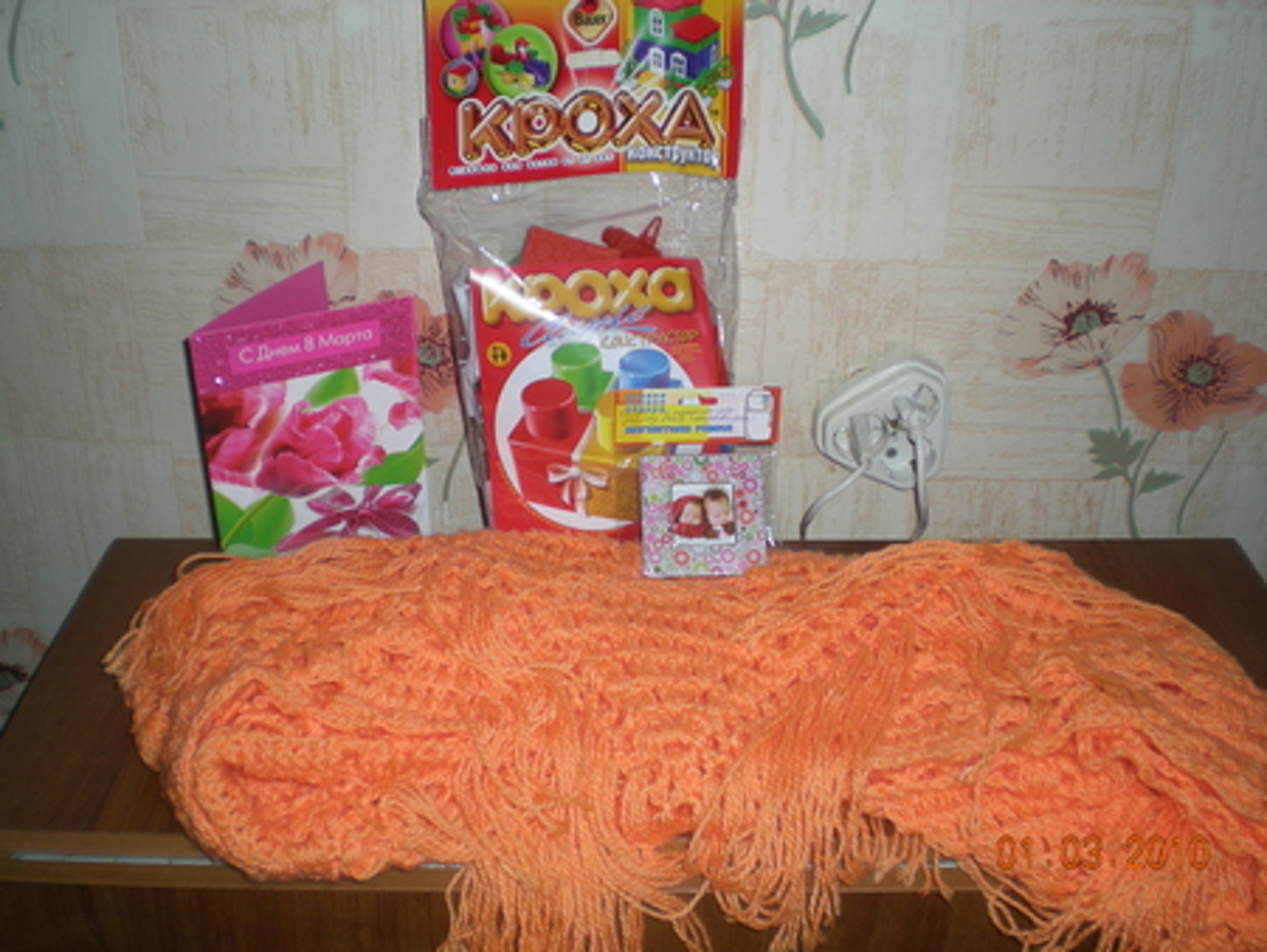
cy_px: 476
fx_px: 1392
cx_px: 634
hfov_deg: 49.0
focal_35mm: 38
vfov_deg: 37.8
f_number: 3.1
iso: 50
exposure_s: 1/60
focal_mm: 6.3
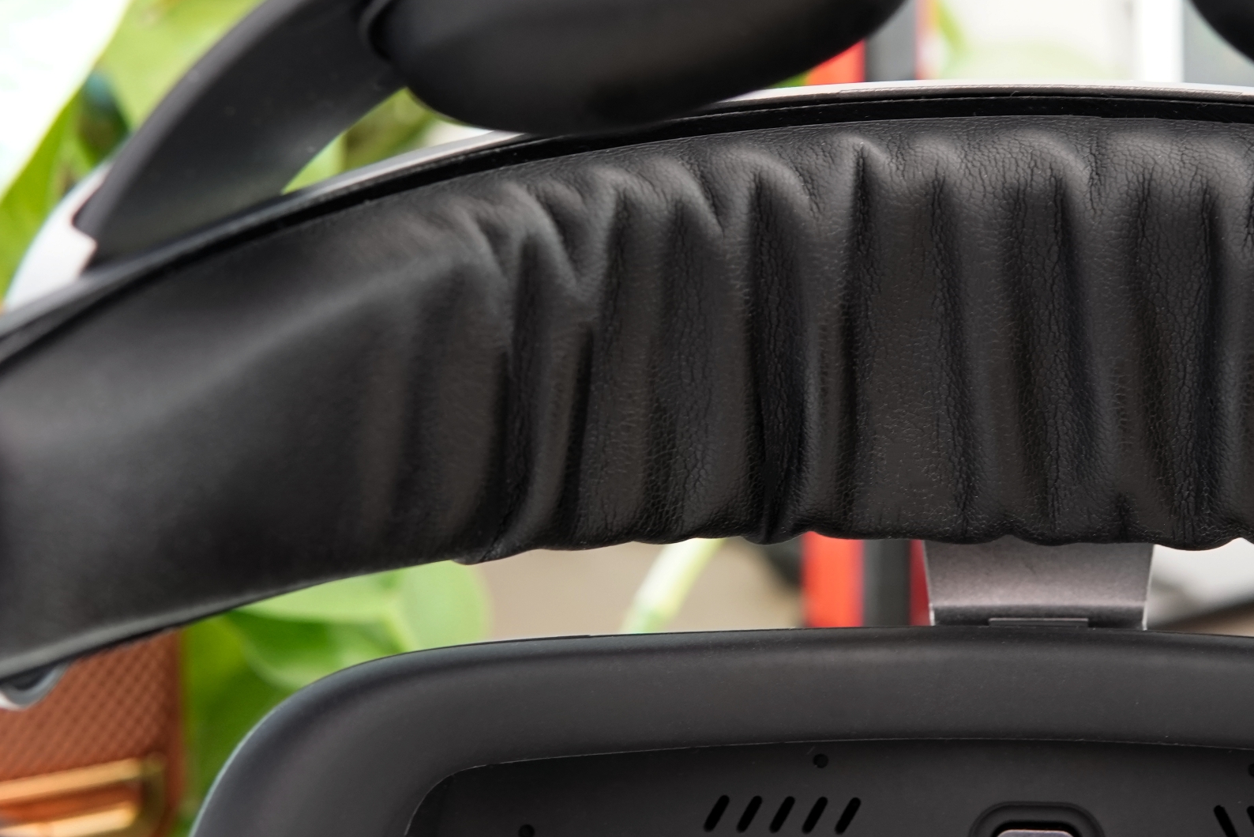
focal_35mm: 85
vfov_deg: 16.1
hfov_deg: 23.5
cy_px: 347
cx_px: 1025
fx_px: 2961
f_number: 4.5
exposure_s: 1/40
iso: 1250
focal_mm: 30
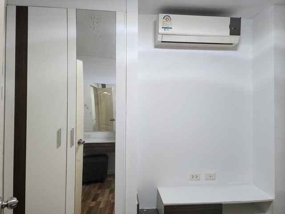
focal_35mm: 23
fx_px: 189
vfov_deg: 58.9
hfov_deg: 73.9
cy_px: 107
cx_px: 142
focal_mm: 6.4
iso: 400
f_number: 1.8
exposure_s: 1/100
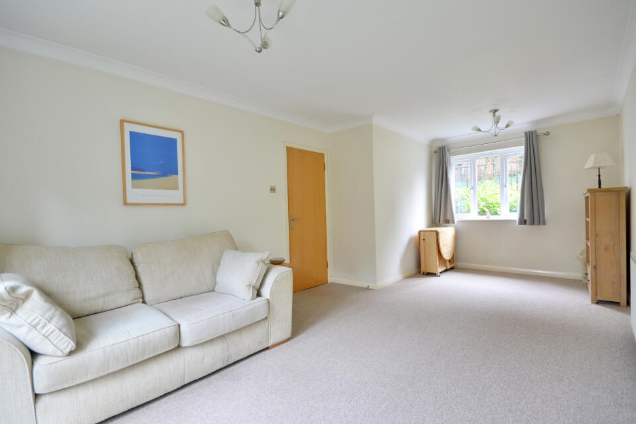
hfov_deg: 96.7
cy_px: 219
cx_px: 313
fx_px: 283
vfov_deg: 73.7
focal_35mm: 16
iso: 200
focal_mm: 10
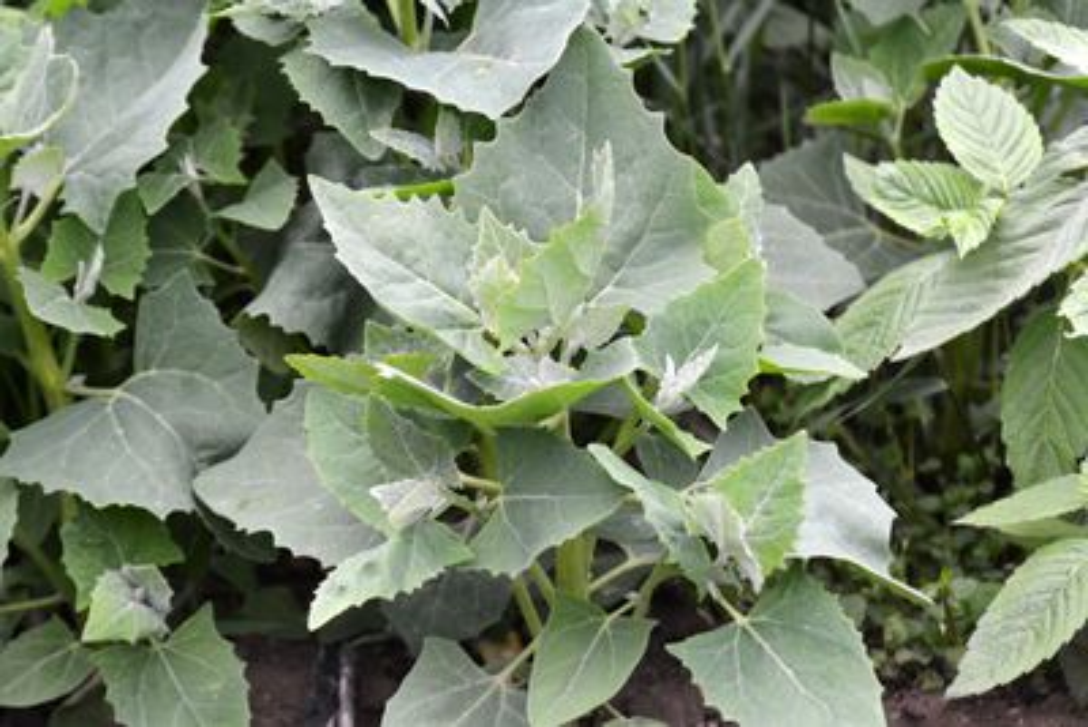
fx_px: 5079
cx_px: 544
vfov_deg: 8.2
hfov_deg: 12.2
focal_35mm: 168
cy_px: 364
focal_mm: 112
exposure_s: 1/100
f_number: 4.8
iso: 250
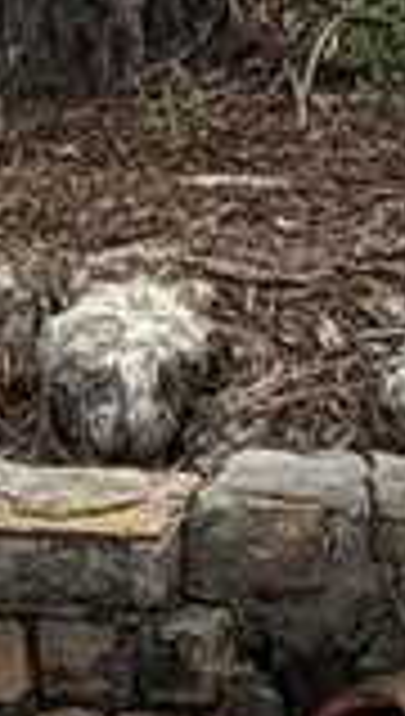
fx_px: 9975
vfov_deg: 3.9
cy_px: -1779
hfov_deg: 2.3
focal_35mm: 525
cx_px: -508
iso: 80
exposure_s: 1/4587
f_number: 1.78
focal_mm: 6.76
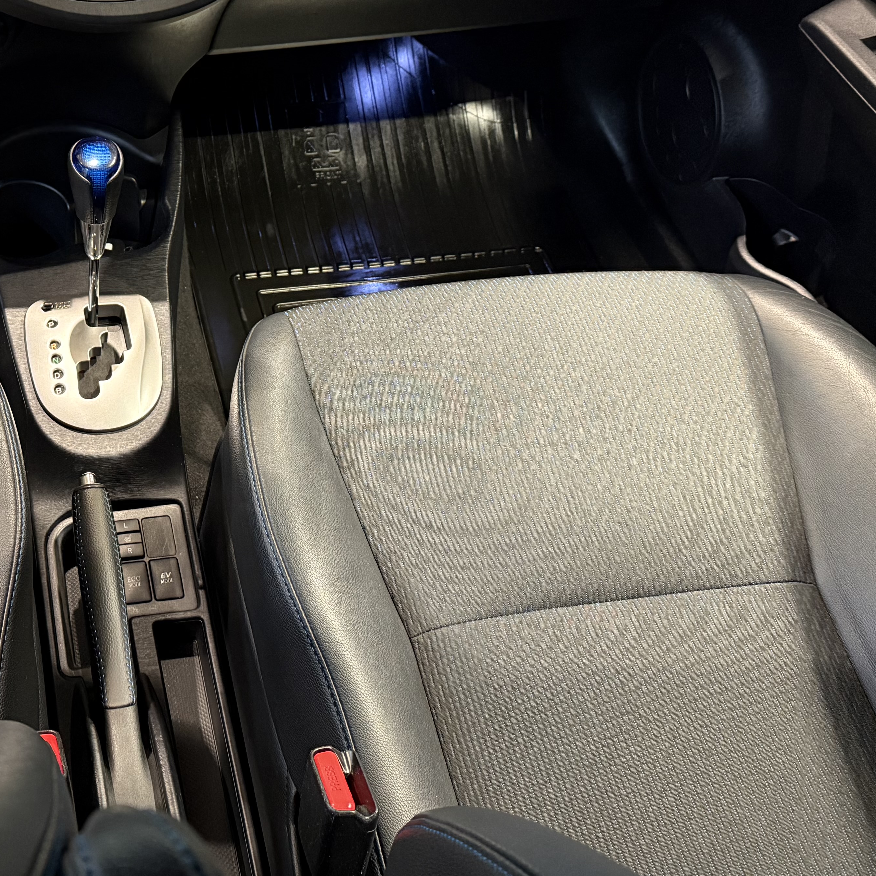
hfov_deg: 36.2
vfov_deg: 36.3
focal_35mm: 45
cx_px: 162
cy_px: 181
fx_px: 1288
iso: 640
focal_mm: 6.76
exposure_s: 1/50
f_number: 1.78
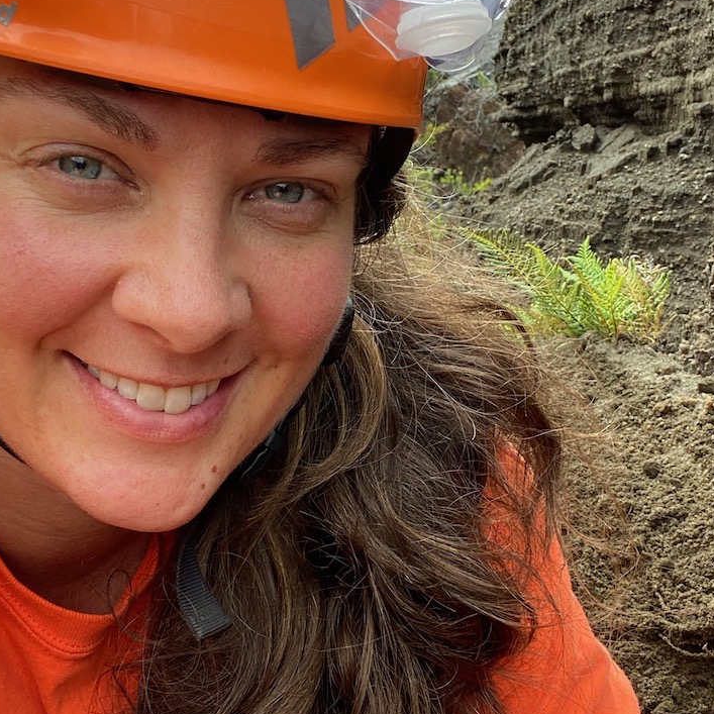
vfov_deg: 35.3
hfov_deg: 35.3
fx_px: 1120
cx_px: 330
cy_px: 373
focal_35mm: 48
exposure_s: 1/127
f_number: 2.2
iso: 25
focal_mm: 2.71
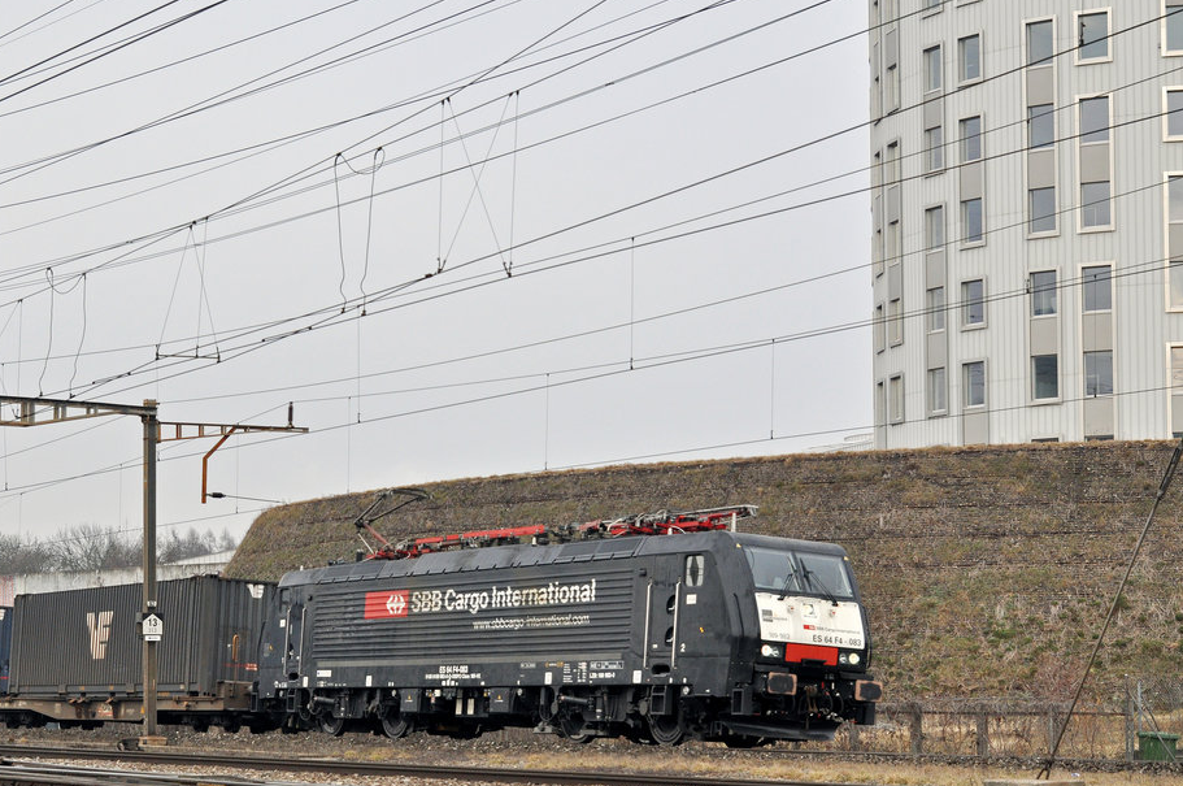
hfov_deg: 25.7
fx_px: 2593
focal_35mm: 79
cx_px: 500
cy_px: 428
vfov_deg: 17.2
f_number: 4.5
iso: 400
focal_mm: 40
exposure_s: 1/800
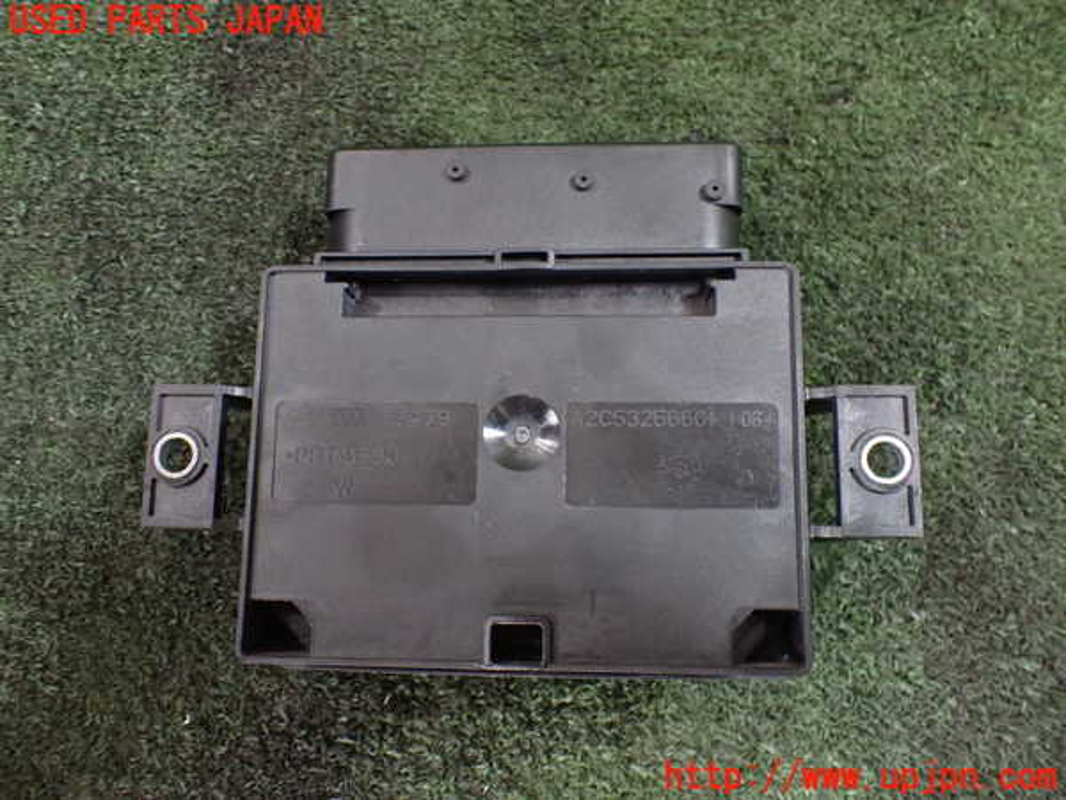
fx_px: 924
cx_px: 533
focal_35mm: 30
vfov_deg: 46.8
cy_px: 400
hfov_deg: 60.0
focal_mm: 5.4
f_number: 2.3
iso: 800
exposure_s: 1/100
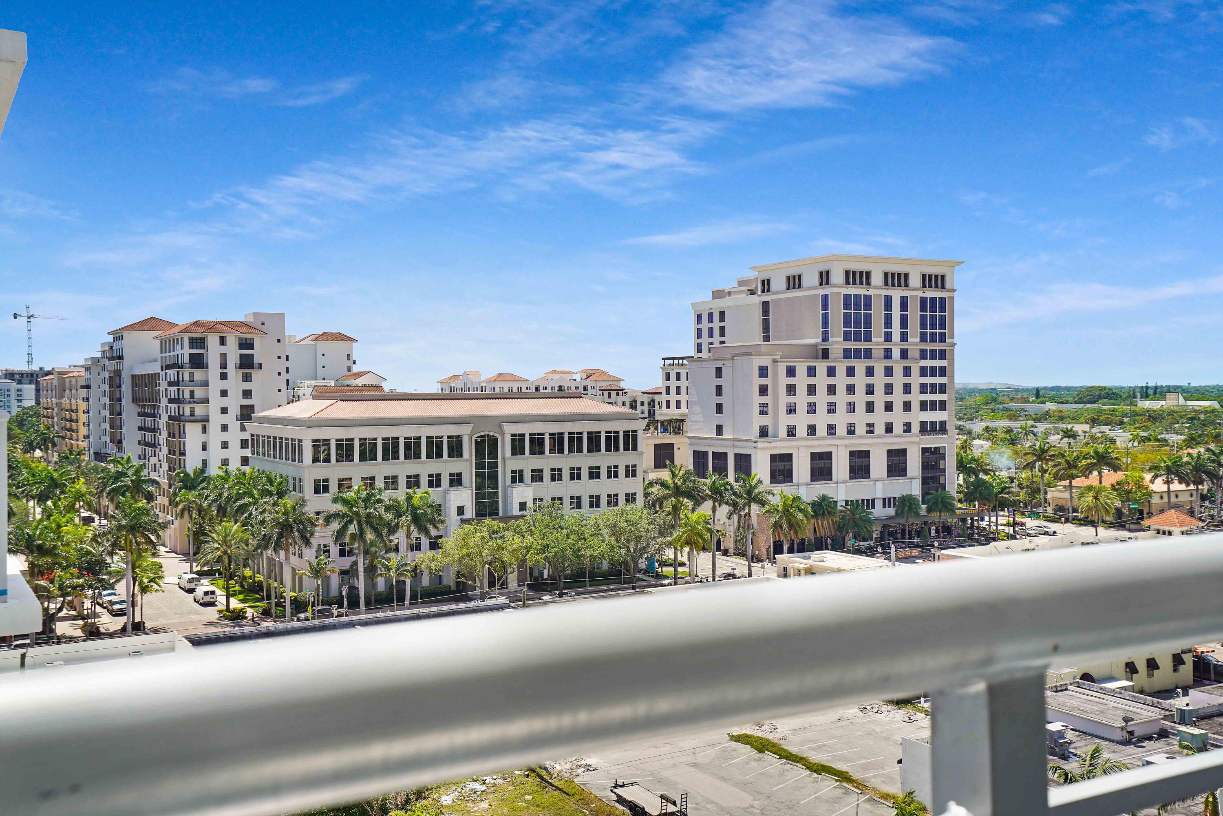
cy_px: 408
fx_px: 1189
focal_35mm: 35
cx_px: 612
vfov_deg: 37.9
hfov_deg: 54.4
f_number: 8
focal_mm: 35
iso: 100
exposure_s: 1/200
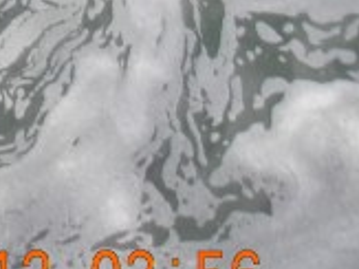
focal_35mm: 189
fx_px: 1959
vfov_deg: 7.3
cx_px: -729
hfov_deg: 8.6
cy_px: -392
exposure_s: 1/534
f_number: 3.5
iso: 160
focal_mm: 5.4
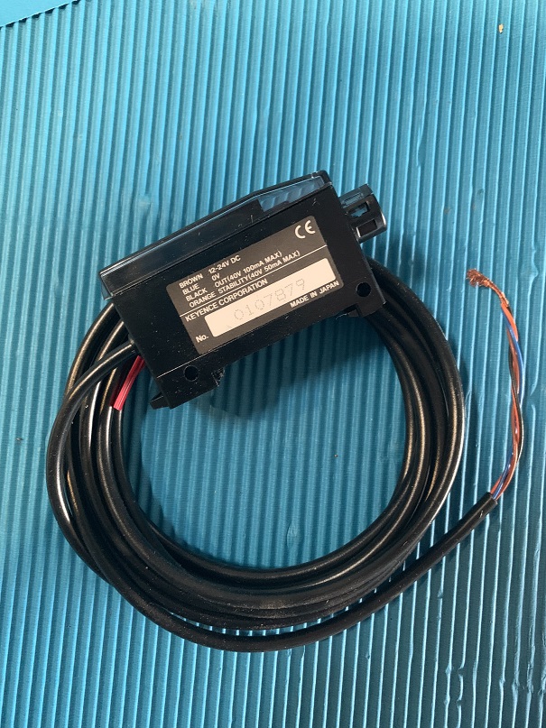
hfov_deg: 53.1
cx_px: 273
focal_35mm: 26
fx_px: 547
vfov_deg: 67.3
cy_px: 364
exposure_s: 1/30
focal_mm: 4.25
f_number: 1.8
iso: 500
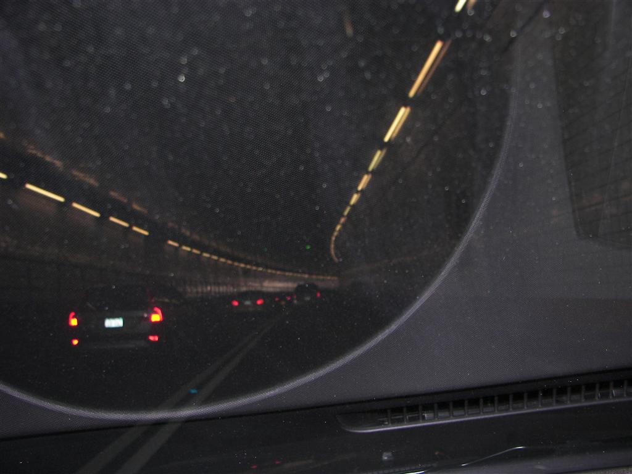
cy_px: 237
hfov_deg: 51.4
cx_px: 316
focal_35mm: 36
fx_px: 657
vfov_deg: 39.7
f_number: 2.8
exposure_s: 1/125
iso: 64
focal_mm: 6
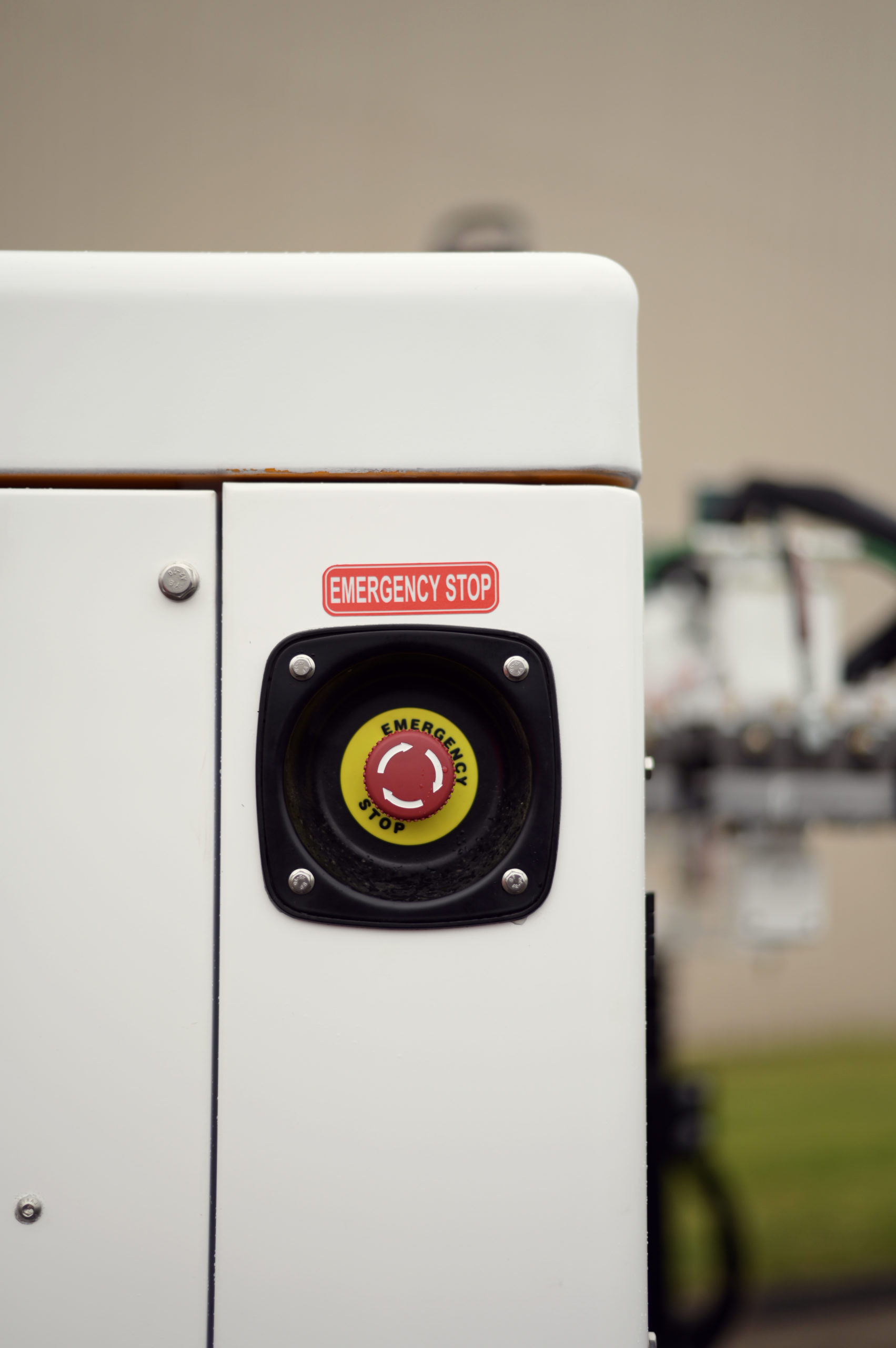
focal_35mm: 50
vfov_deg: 39.6
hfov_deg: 27.0
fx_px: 1869
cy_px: 674
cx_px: 448
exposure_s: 1/2000
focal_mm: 50
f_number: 1.8
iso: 100
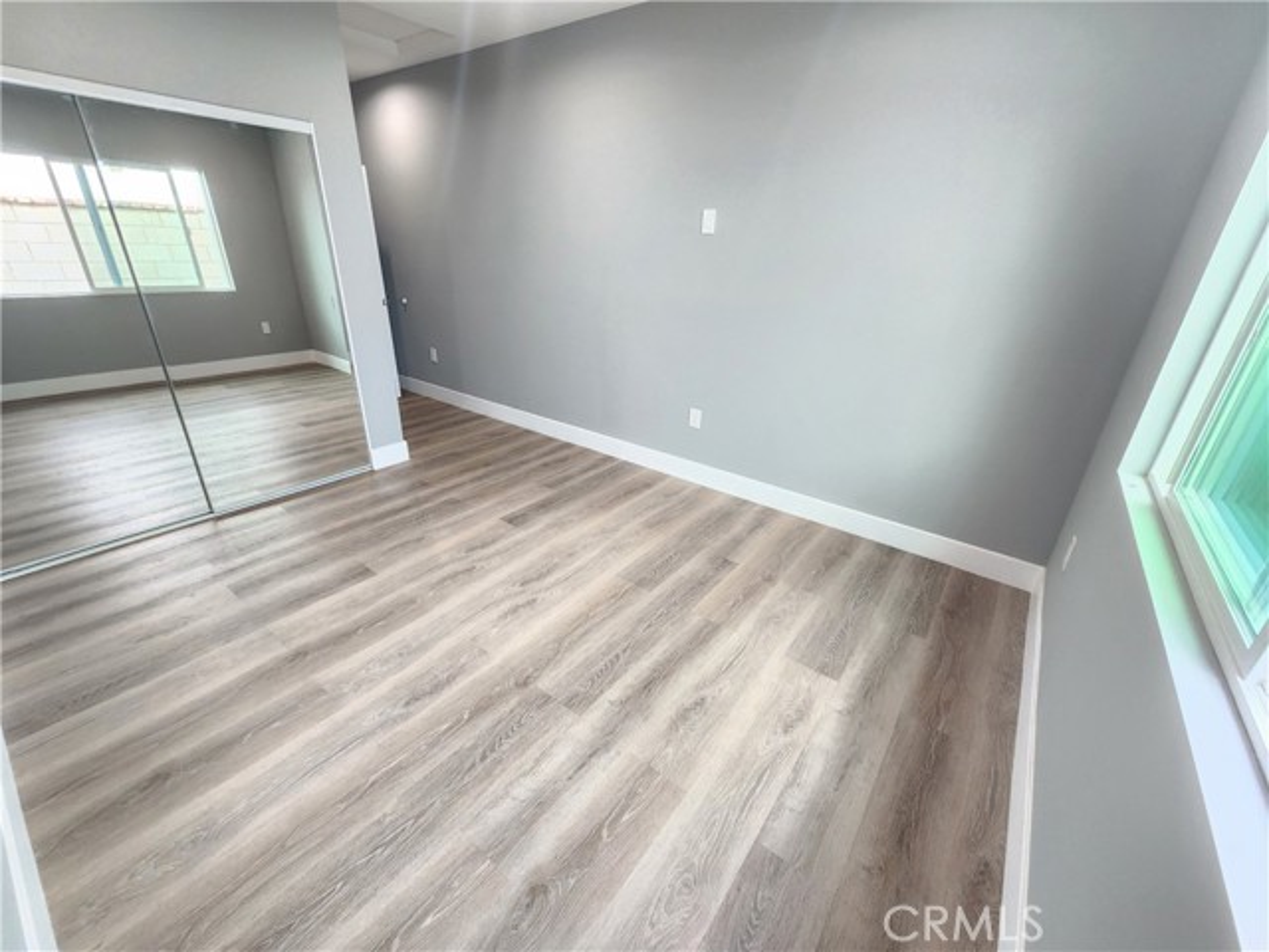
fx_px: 477
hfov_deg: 106.2
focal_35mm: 13
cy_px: 476
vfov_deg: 89.9
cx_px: 634
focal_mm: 2.2
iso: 400
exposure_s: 1/60
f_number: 2.2
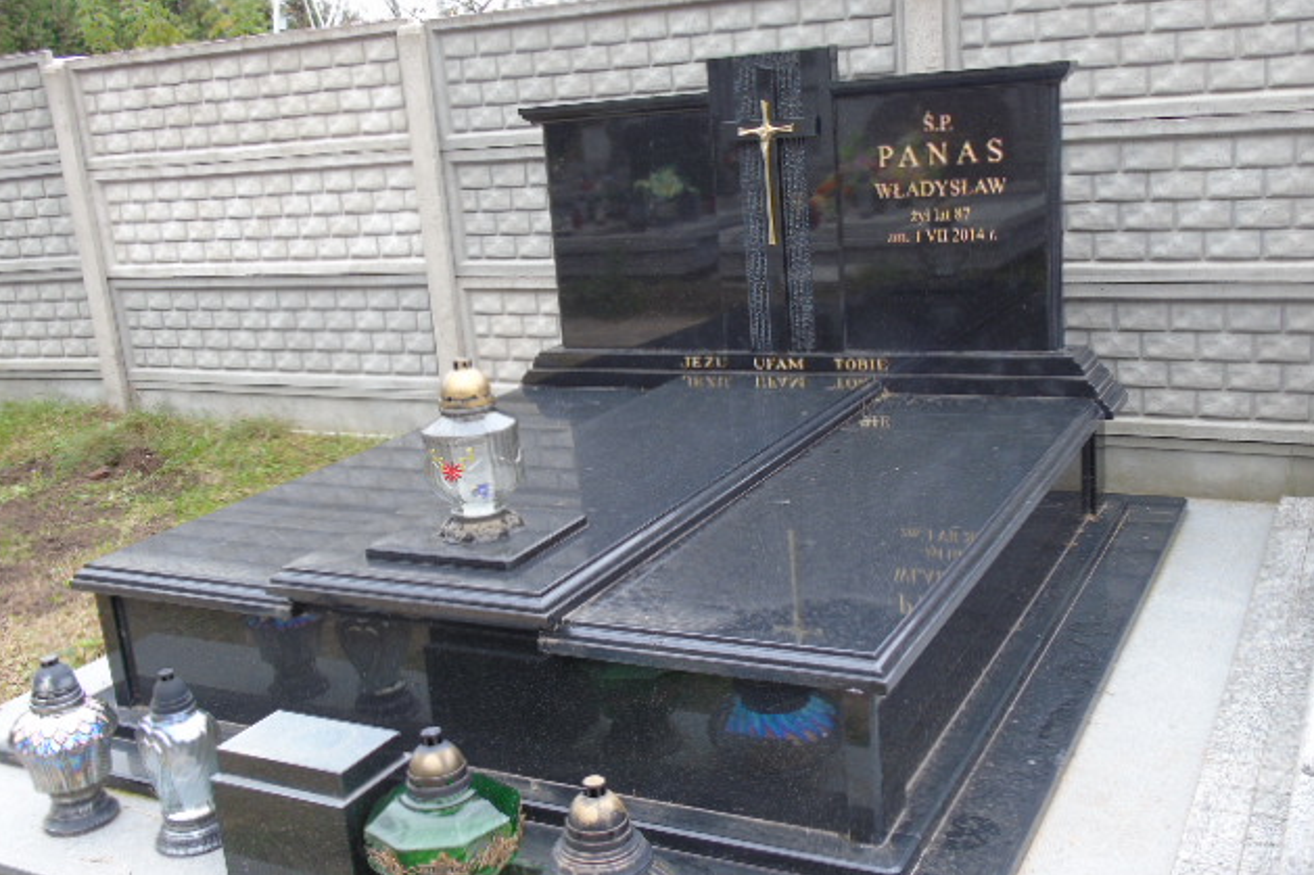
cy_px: 464
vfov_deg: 36.8
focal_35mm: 36
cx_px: 650
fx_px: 1314
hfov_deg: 53.1
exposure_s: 1/60
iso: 80
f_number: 3.8
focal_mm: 6.1
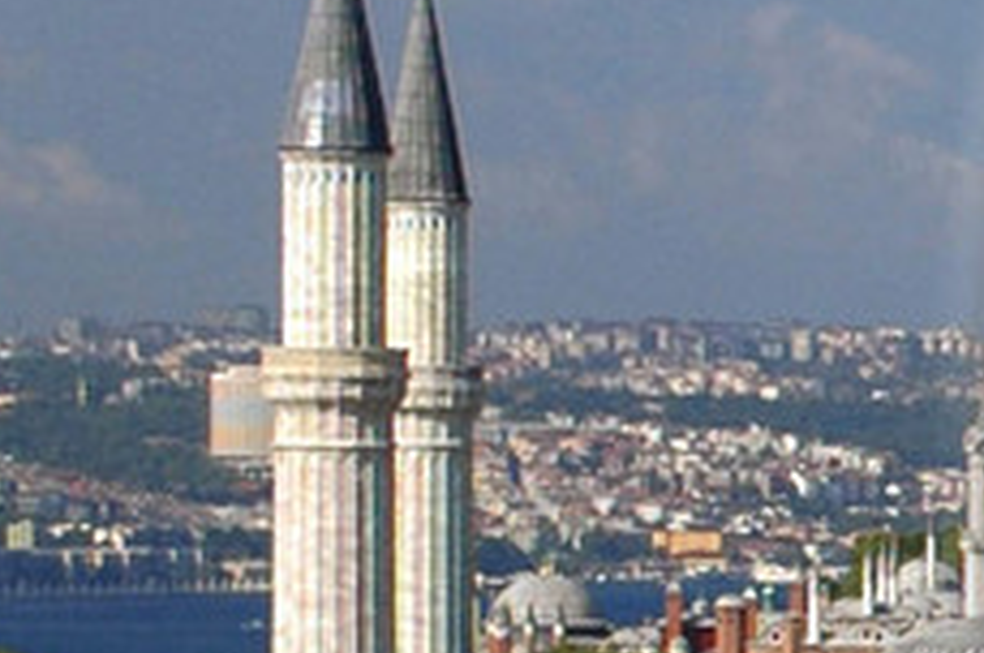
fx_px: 9171
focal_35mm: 336
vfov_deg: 4.1
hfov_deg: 5.8
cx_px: 2716
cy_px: 462
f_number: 7.1
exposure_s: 1/250
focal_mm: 32
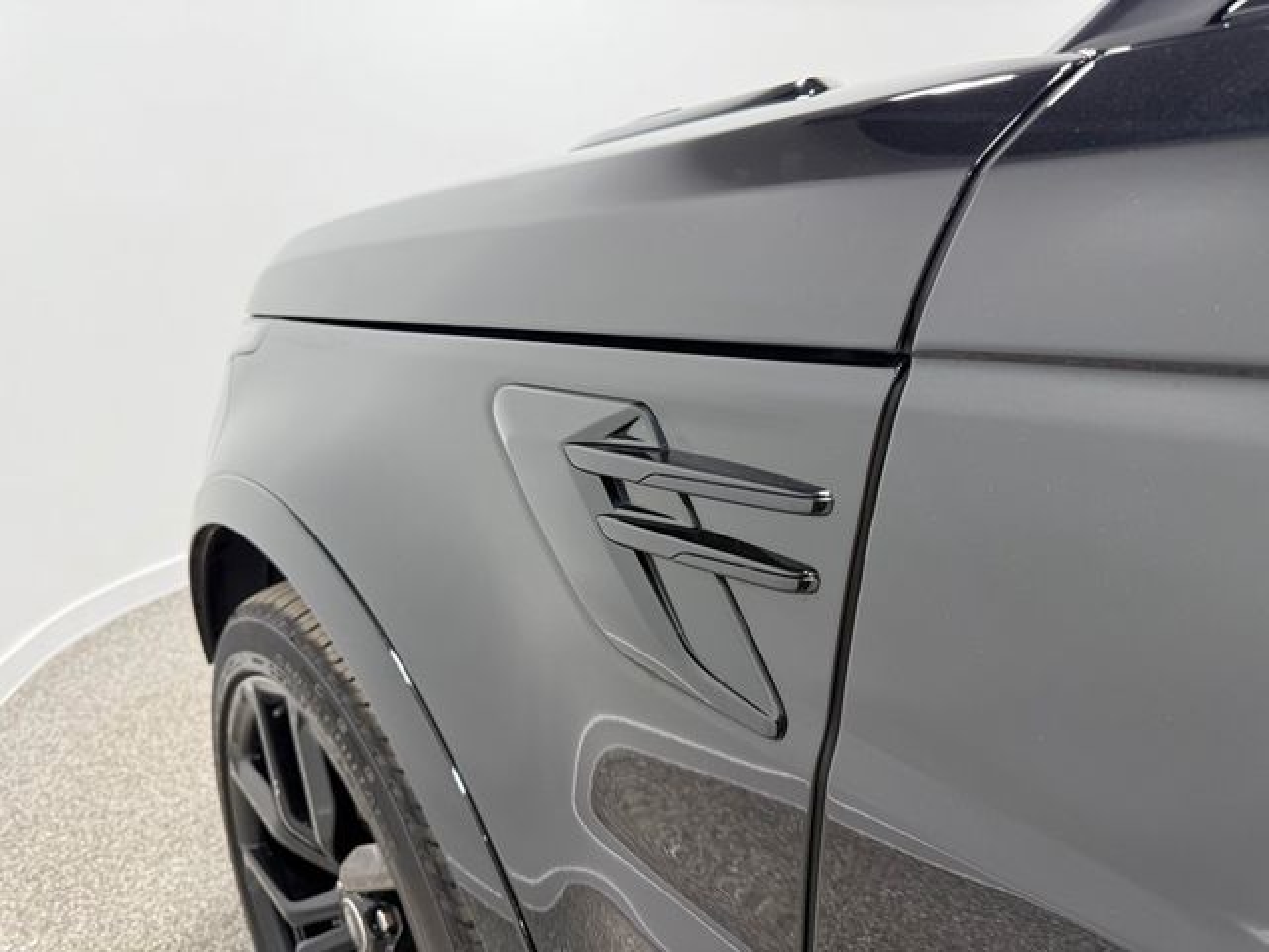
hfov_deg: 71.6
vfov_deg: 56.8
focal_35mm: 24
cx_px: 634
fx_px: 880
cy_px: 476
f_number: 1.78
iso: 100
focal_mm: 6.76
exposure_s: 1/120
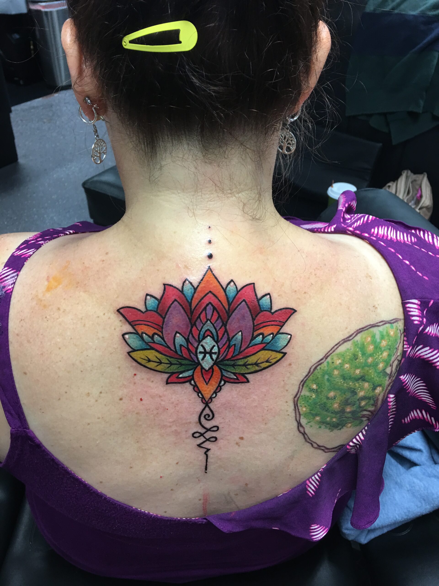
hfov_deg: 48.2
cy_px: 293
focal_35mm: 29
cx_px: 220
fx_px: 490
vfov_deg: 61.7
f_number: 2.2
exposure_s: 1/15
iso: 40
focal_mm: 4.15
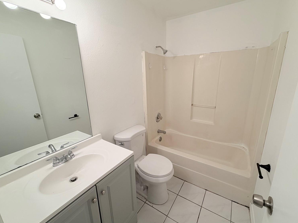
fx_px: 129
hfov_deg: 98.1
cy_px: 109
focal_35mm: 15
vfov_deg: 81.7
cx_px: 158
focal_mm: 2.22
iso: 64
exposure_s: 1/120
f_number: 2.2
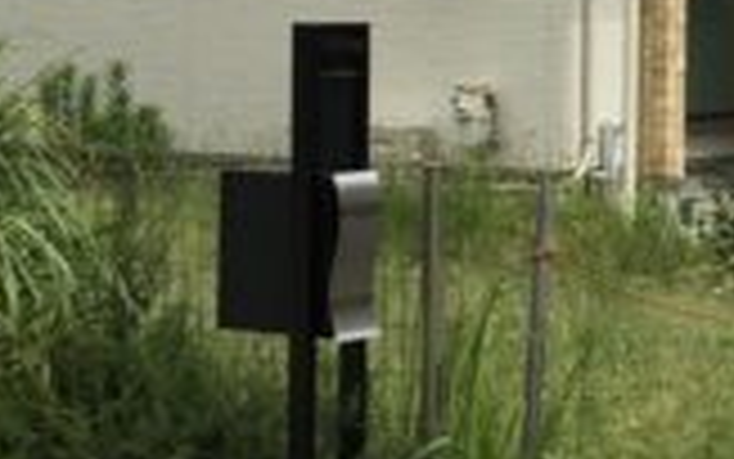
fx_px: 3022
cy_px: 58
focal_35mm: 151
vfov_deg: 8.7
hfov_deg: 13.2
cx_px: 1040
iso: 25
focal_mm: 4.15
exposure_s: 1/2404
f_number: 2.2
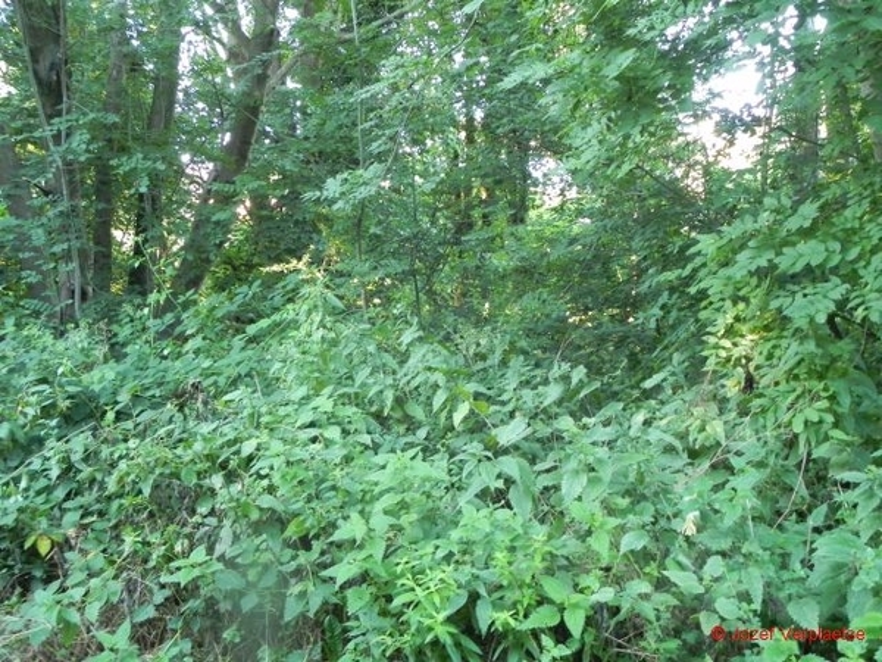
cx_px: 441
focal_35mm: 37
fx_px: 943
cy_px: 331
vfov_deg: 38.7
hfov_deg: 50.1
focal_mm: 6.6
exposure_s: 1/13.4
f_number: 3.2
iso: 400
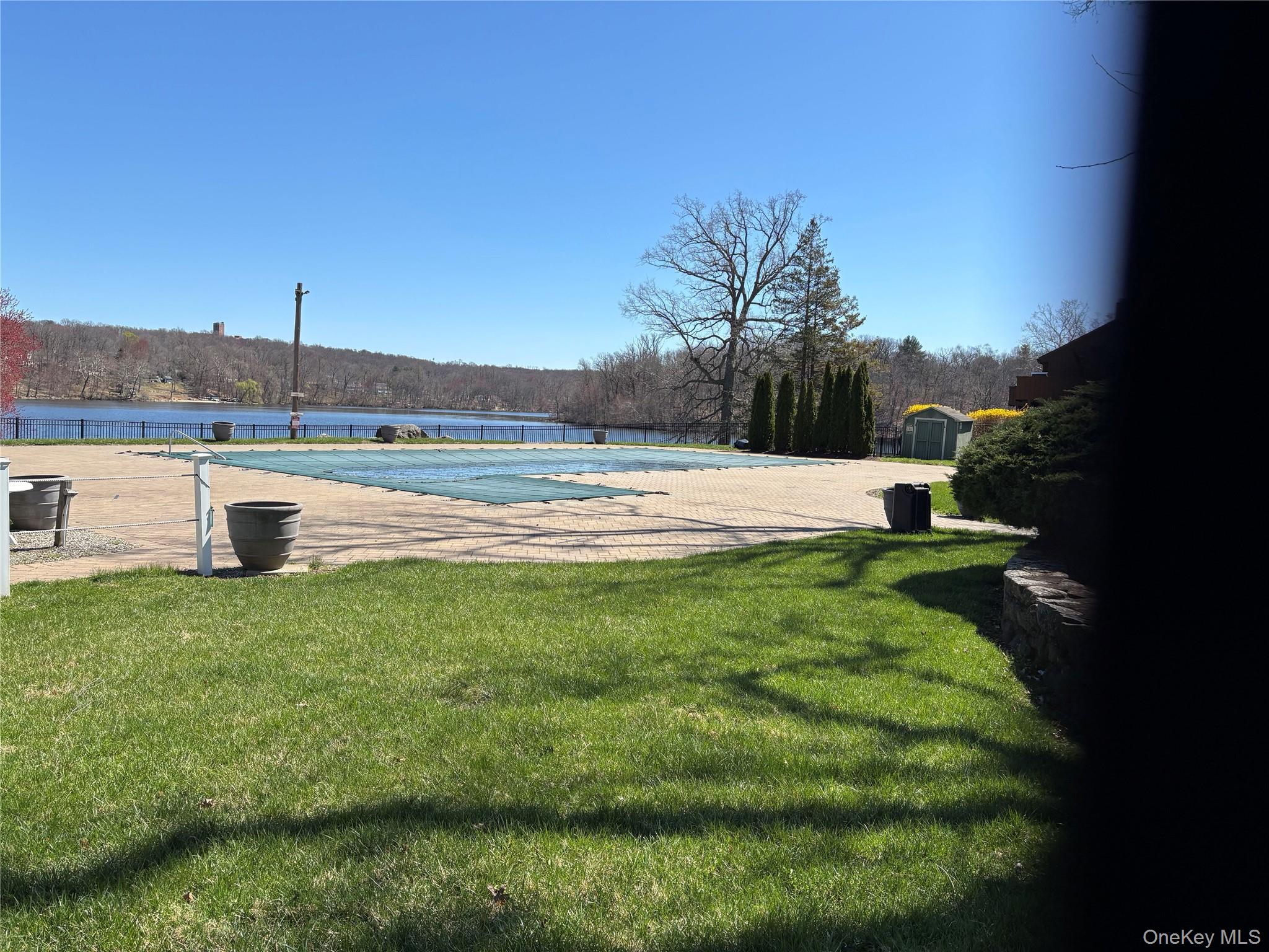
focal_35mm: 26
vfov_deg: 53.1
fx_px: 953
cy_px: 476
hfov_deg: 67.3
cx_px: 634
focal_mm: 5.96
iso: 50
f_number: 1.6
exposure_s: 1/2857
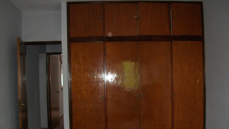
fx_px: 243
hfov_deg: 50.5
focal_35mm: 40
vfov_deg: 29.6
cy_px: 78
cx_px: 116
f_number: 2.7
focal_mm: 6
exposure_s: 1/30
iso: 160
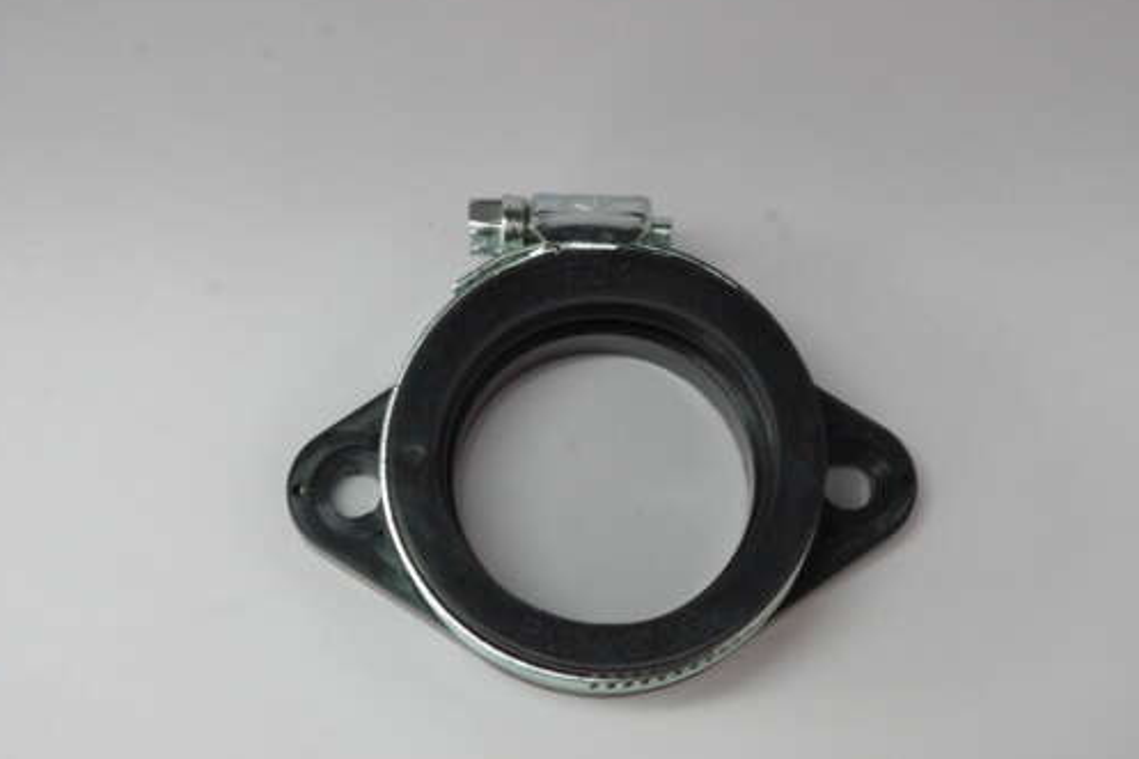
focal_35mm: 99
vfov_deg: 13.8
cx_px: 584
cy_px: 406
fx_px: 3131
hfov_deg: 20.6
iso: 800
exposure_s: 1/10
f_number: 8
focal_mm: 55
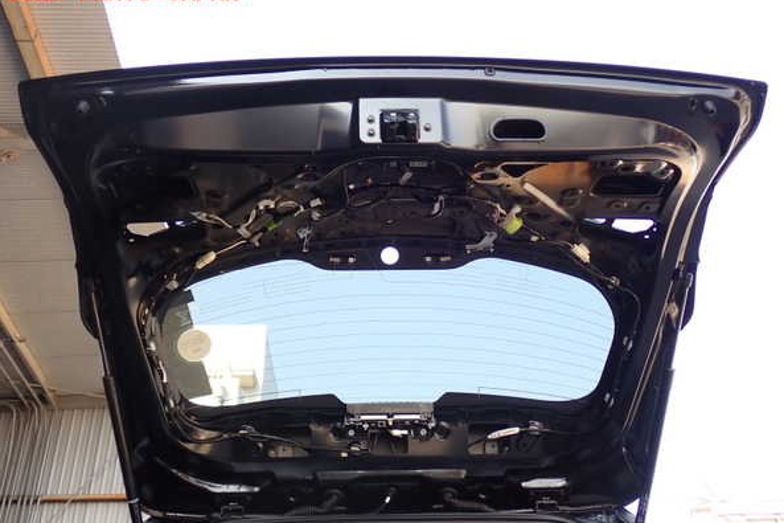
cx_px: 395
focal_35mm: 40
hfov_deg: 48.5
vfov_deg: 33.4
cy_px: 273
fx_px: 871
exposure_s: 1/125
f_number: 2.7
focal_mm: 6.83
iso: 100
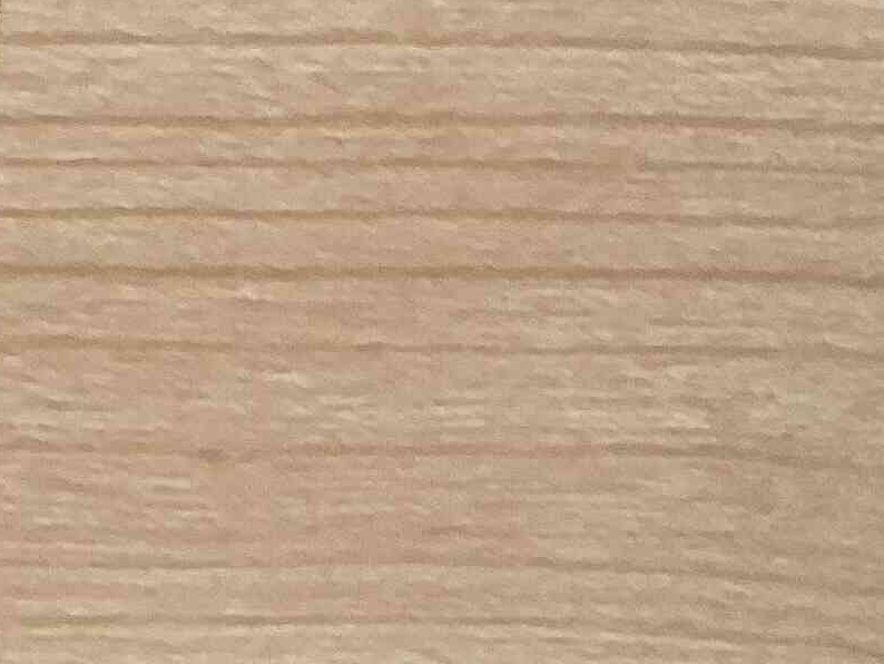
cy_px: 1215
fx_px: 3678
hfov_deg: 11.2
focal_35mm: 144
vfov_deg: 9.8
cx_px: 2181
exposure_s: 1/120
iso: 32
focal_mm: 3
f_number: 1.8
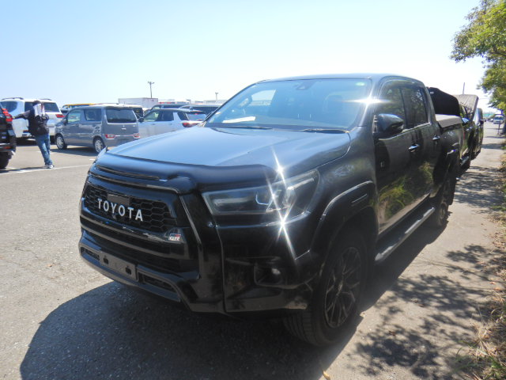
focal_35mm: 24
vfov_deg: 56.8
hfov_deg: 71.6
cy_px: 190
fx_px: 351
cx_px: 253
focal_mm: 4.3
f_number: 2.8
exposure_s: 1/1250
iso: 125
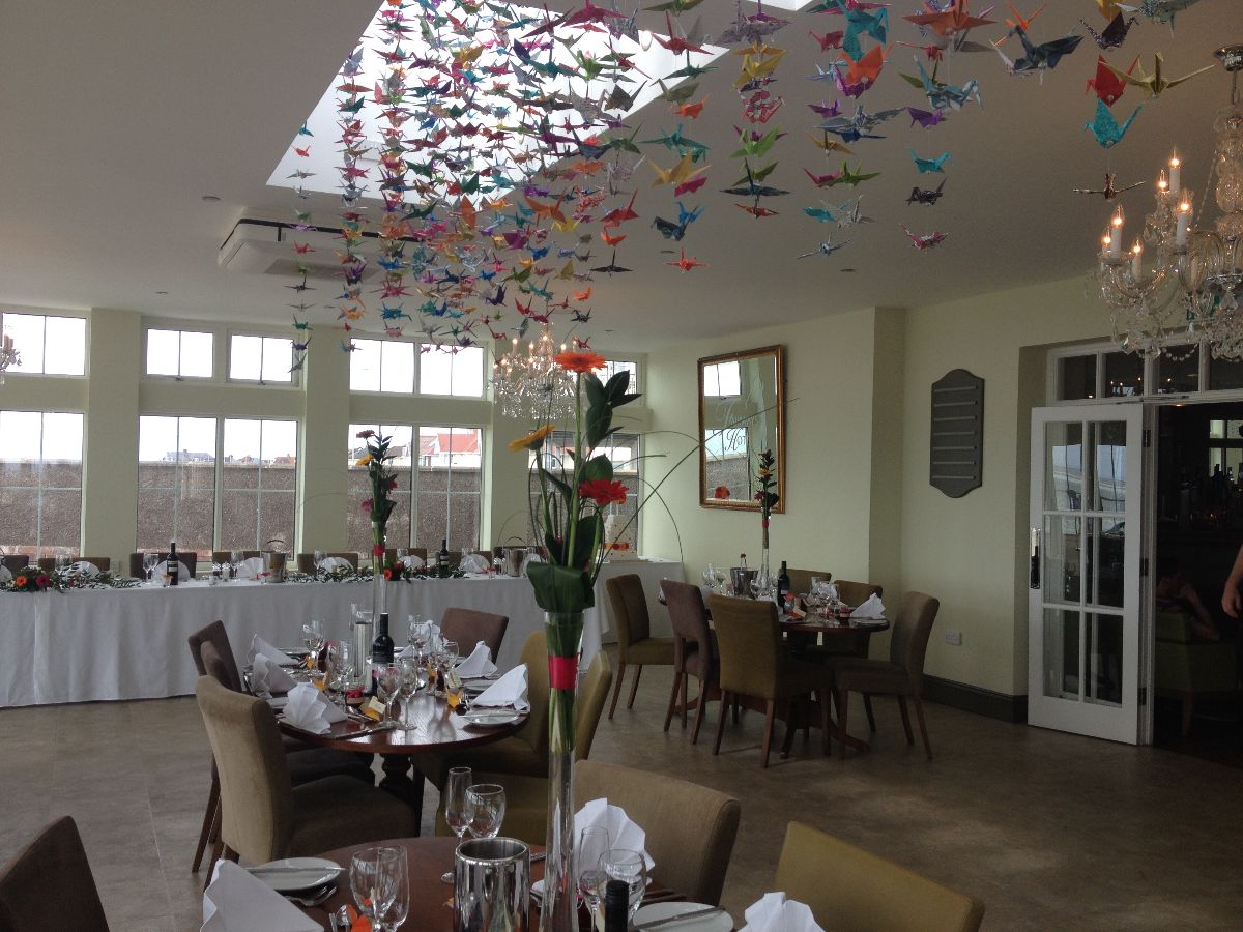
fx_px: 1257
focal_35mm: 35
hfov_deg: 52.6
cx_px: 622
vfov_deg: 40.7
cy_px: 466
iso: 50
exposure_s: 1/294
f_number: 2.4
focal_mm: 4.28
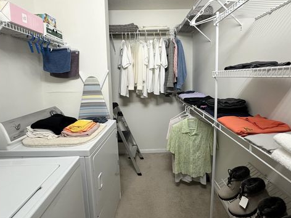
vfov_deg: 68.3
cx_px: 149
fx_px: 160
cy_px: 92
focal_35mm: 19
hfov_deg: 84.6
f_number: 2.2
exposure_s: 1/60
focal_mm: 2.22
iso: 200
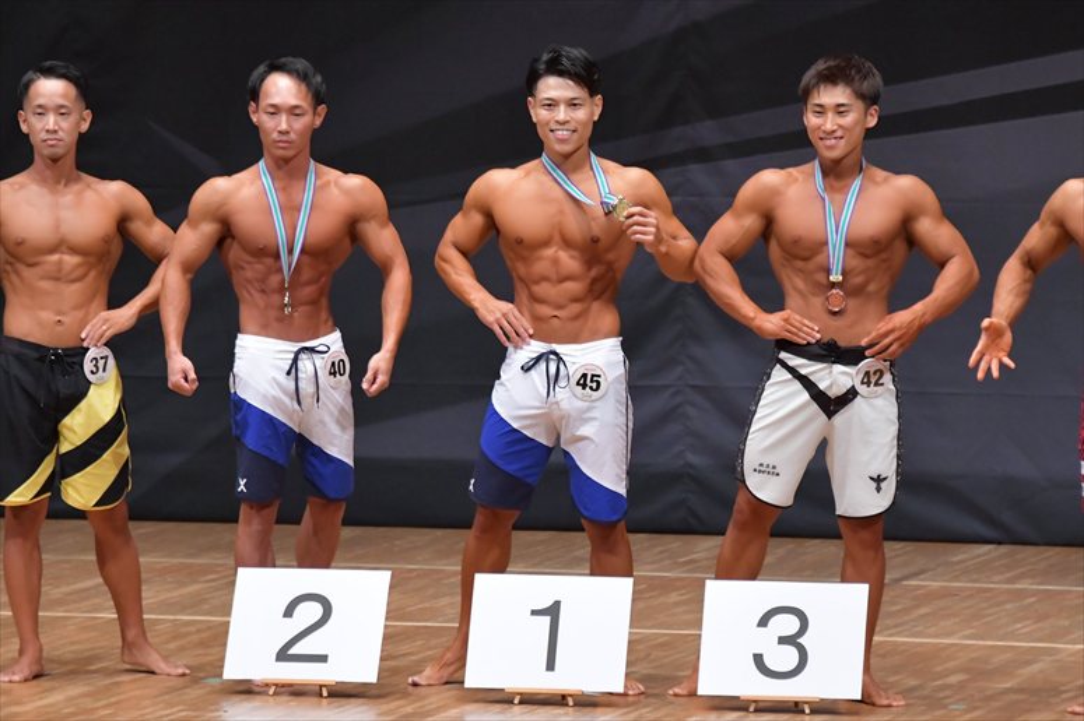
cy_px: 360
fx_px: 9029
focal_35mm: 300
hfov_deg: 6.9
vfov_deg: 4.6
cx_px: 542
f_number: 5.6
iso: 6400
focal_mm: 200
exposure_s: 1/400
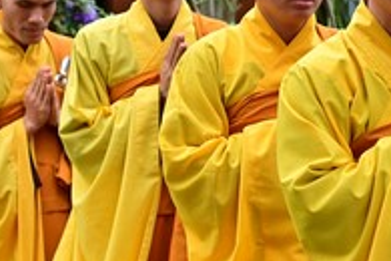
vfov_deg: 6.2
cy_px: 191
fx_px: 2389
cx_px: 515
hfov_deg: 9.2
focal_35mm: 220
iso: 250
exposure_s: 1/160
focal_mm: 66
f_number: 6.3
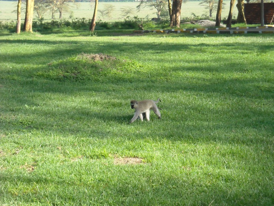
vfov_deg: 14.1
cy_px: 103
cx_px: 137
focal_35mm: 105
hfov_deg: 18.7
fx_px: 831
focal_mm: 17.1
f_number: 4.7
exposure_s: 1/250
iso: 161
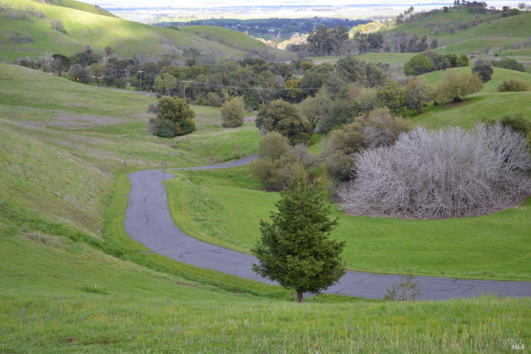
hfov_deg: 30.5
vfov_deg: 20.6
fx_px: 973
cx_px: 266
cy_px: 177
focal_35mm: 66
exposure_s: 1/125
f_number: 5.6
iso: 110
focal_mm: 44
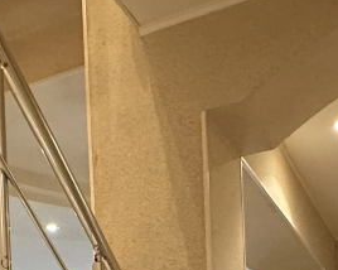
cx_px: 132
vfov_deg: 19.7
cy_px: 437
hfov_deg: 29.5
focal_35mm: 64
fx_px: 640
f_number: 2.2
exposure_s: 1/50
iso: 500
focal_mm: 2.22
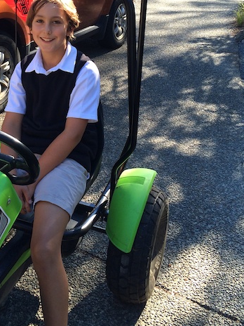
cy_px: 62
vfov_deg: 36.8
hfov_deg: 28.4
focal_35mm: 50
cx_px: 43
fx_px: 470
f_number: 2.2
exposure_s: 1/219
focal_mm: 4.15
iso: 32
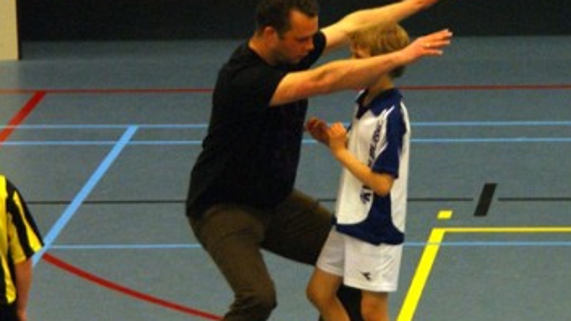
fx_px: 5875
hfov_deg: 5.6
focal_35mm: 388
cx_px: 323
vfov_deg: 3.1
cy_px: 146
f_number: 5.6
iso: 800
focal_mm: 110
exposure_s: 1/100
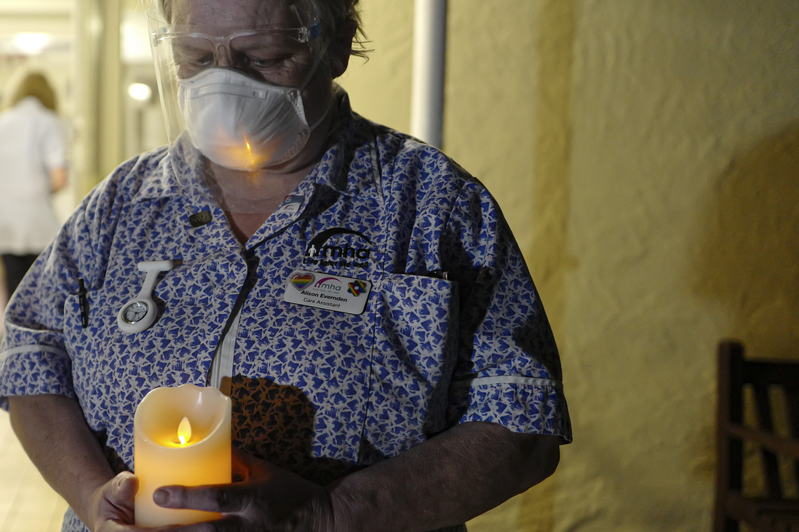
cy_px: 244
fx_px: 1021
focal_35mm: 46
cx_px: 208
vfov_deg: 29.2
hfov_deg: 41.6
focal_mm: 28
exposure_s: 1/250
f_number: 2
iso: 3200
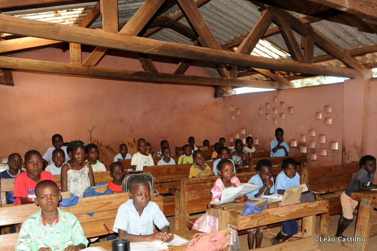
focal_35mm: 24
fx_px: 251
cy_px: 126
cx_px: 188
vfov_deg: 53.1
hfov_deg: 73.8
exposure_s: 1/60
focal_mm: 24
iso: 800
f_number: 7.1
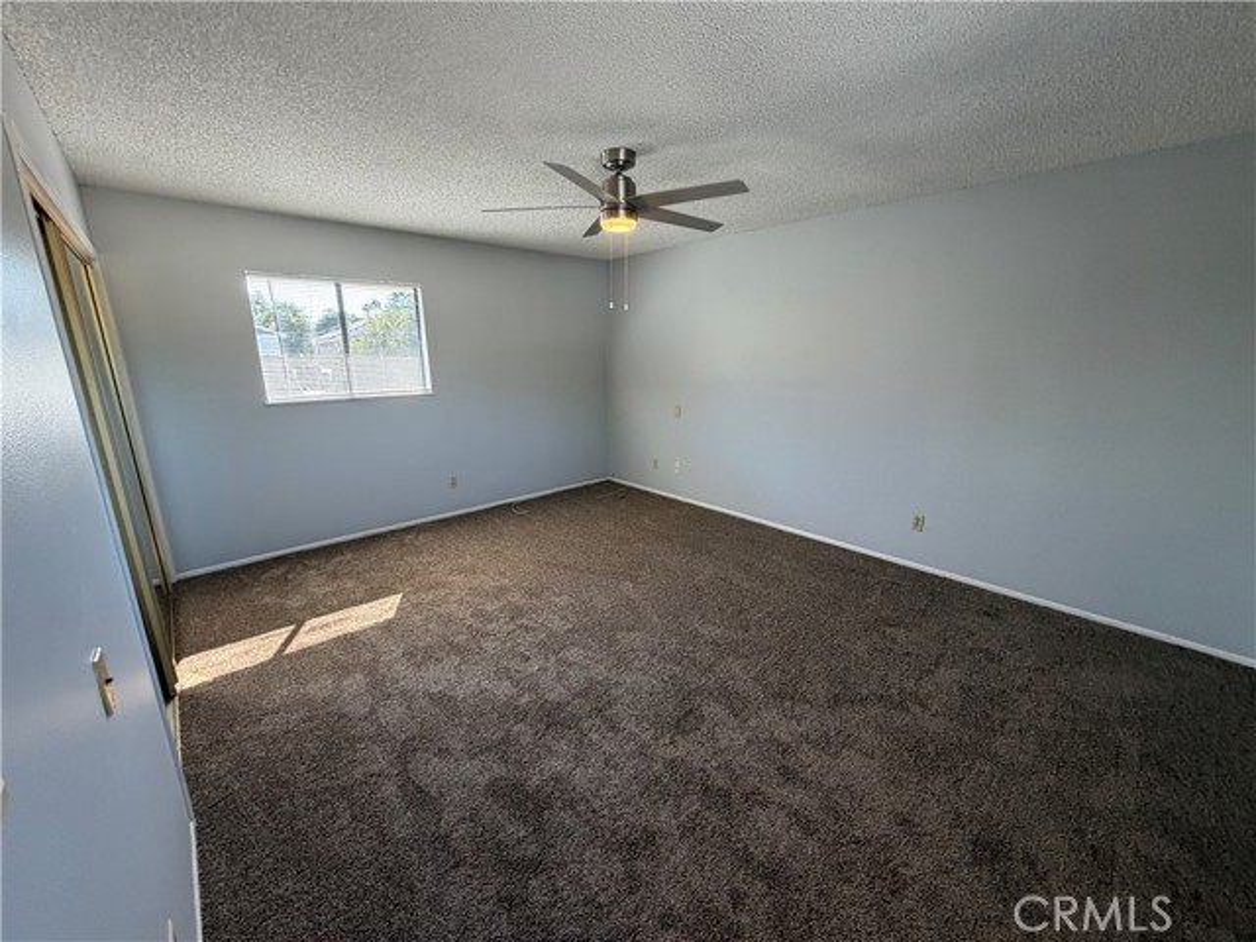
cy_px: 471
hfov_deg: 102.1
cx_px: 628
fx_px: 508
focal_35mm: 14
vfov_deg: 85.7
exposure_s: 1/120
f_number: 2.2
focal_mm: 2.22
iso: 160
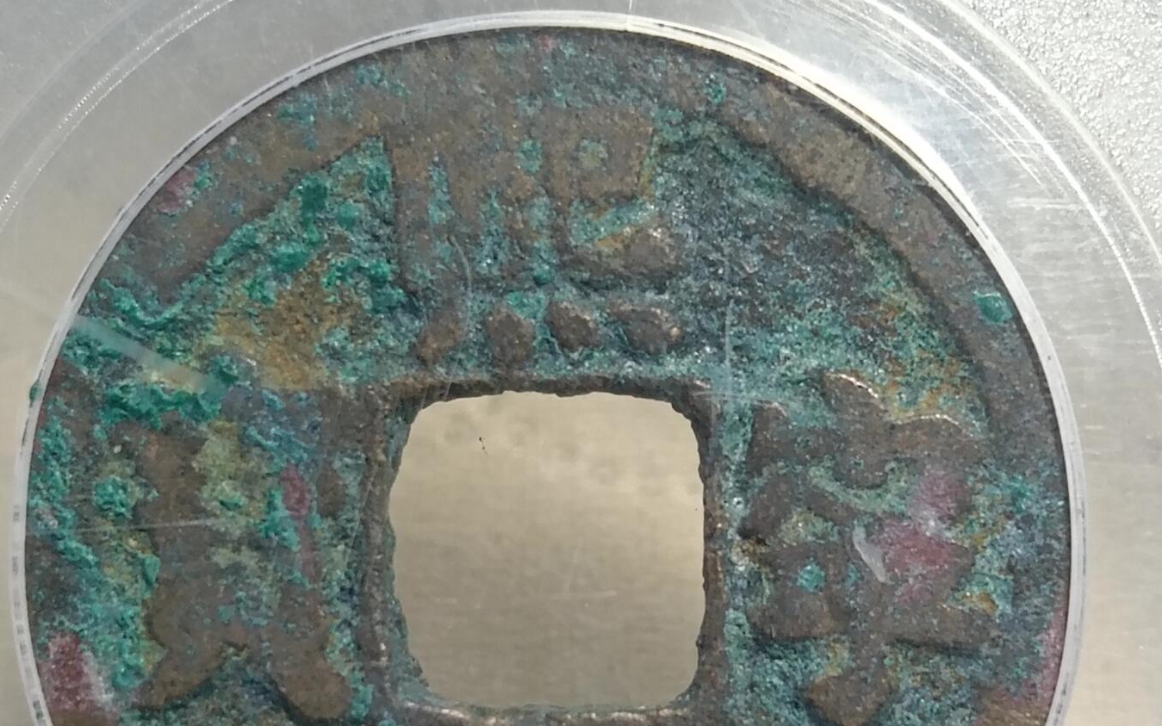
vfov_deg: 15.2
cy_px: 611
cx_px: 582
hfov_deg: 24.4
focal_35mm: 85
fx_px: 2692
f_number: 1.8
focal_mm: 3.98
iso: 200
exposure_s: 1/33.3
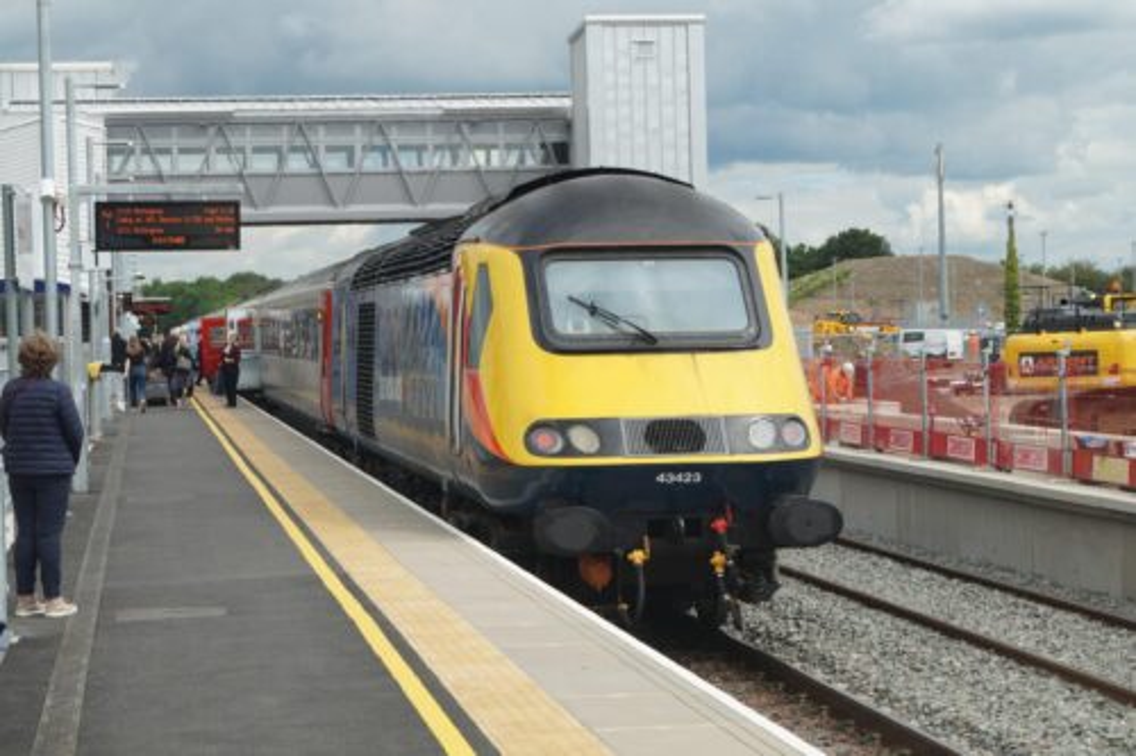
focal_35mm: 82
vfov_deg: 16.5
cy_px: 378
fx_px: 2602
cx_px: 568
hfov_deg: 24.6
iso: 100
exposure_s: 1/100
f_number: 13
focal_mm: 55
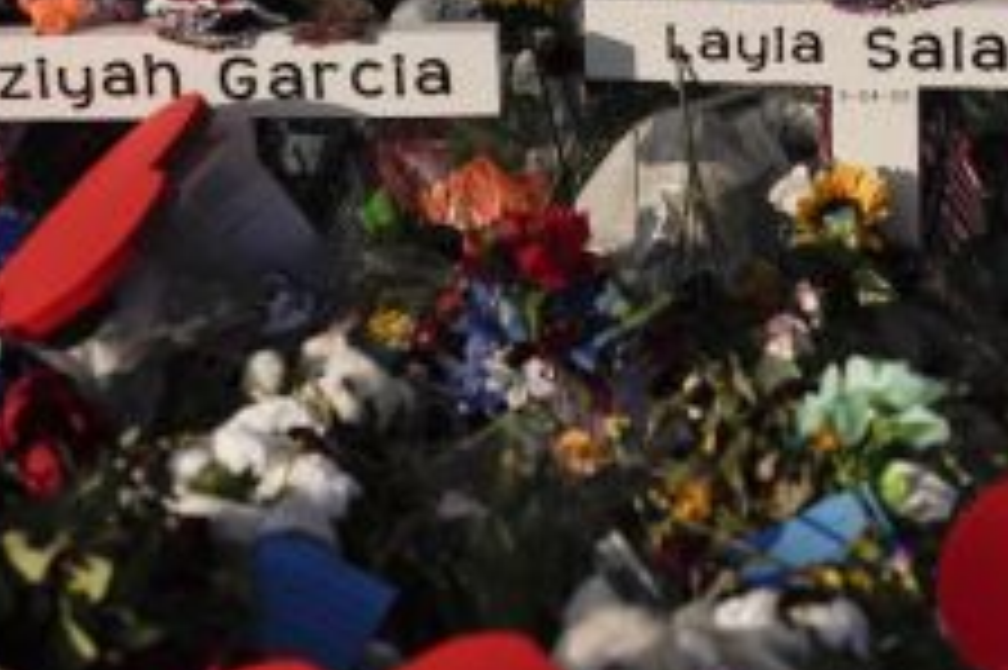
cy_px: -7
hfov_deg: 16.3
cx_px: 724
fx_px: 3497
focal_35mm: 125
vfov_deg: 10.8
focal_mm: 35
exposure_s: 1/32000
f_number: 1.6
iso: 100
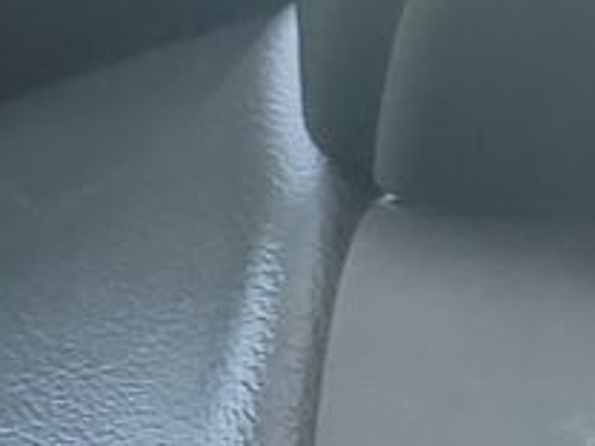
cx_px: 2165
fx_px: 3180
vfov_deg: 7.9
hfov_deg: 8.0
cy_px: 563
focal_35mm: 185
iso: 240
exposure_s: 1/59
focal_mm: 6.7
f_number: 1.8
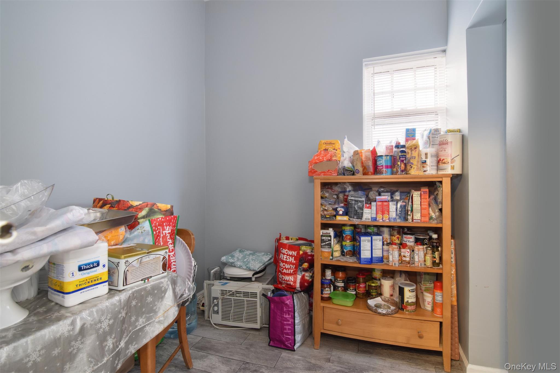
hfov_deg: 95.0
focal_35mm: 16
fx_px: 257
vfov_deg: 72.0
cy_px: 186
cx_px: 280
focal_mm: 11
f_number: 11
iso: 640
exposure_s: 1/15
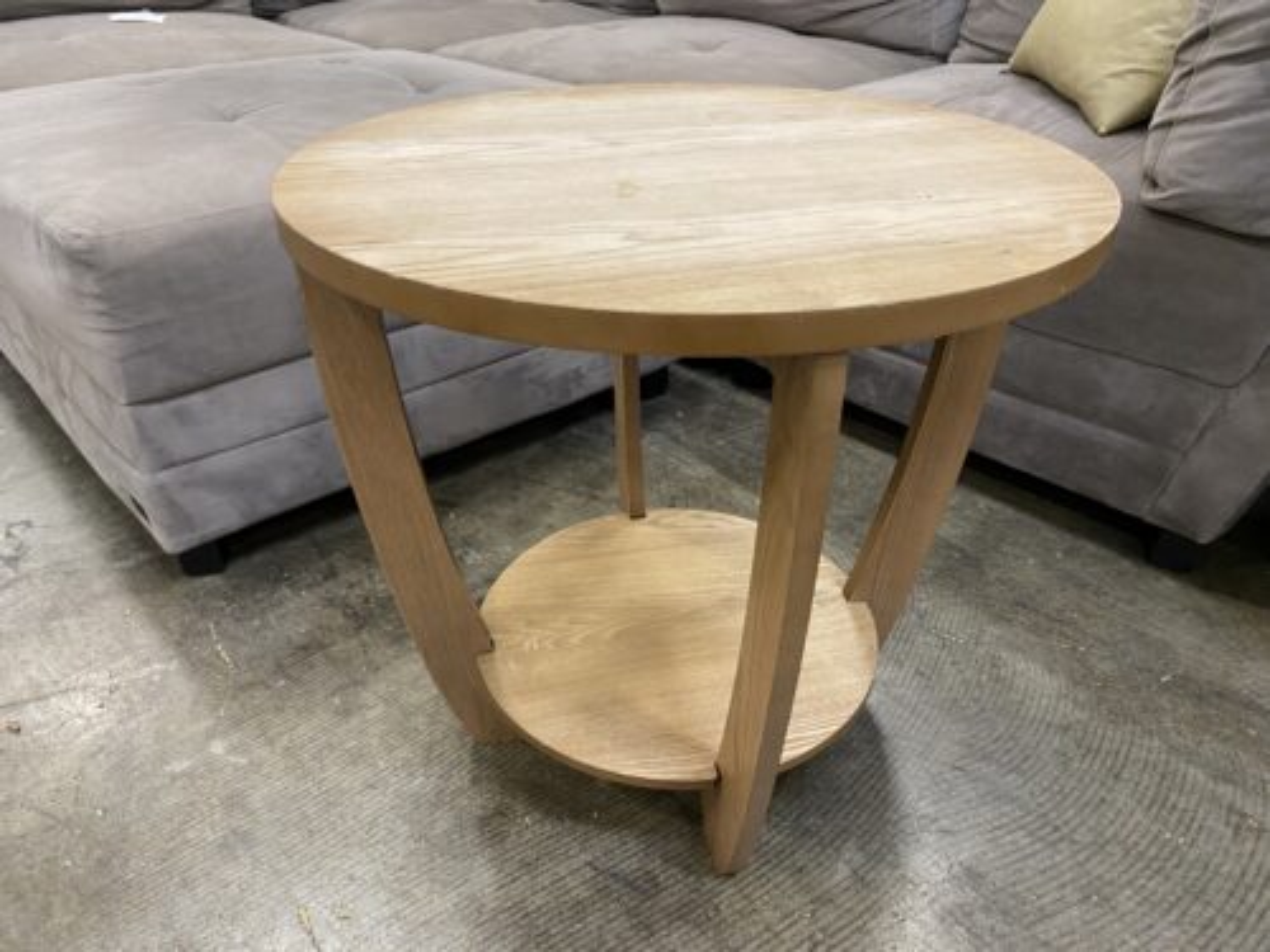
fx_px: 954
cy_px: 476
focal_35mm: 26
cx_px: 635
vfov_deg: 53.1
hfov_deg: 67.3
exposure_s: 1/60
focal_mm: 4.25
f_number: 1.8
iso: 250
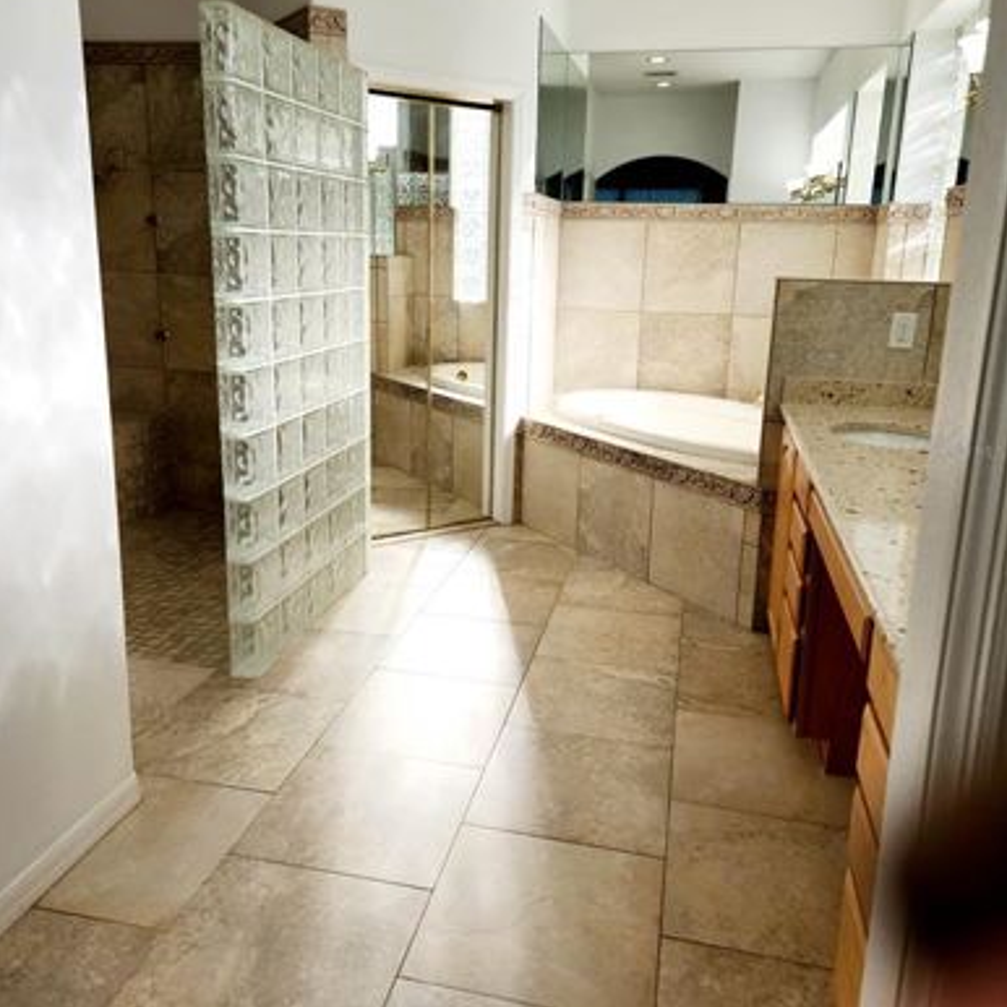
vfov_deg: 57.2
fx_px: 922
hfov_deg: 57.3
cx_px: 489
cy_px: 451
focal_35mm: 28
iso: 20
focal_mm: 5.4
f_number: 1.8
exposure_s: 1/323
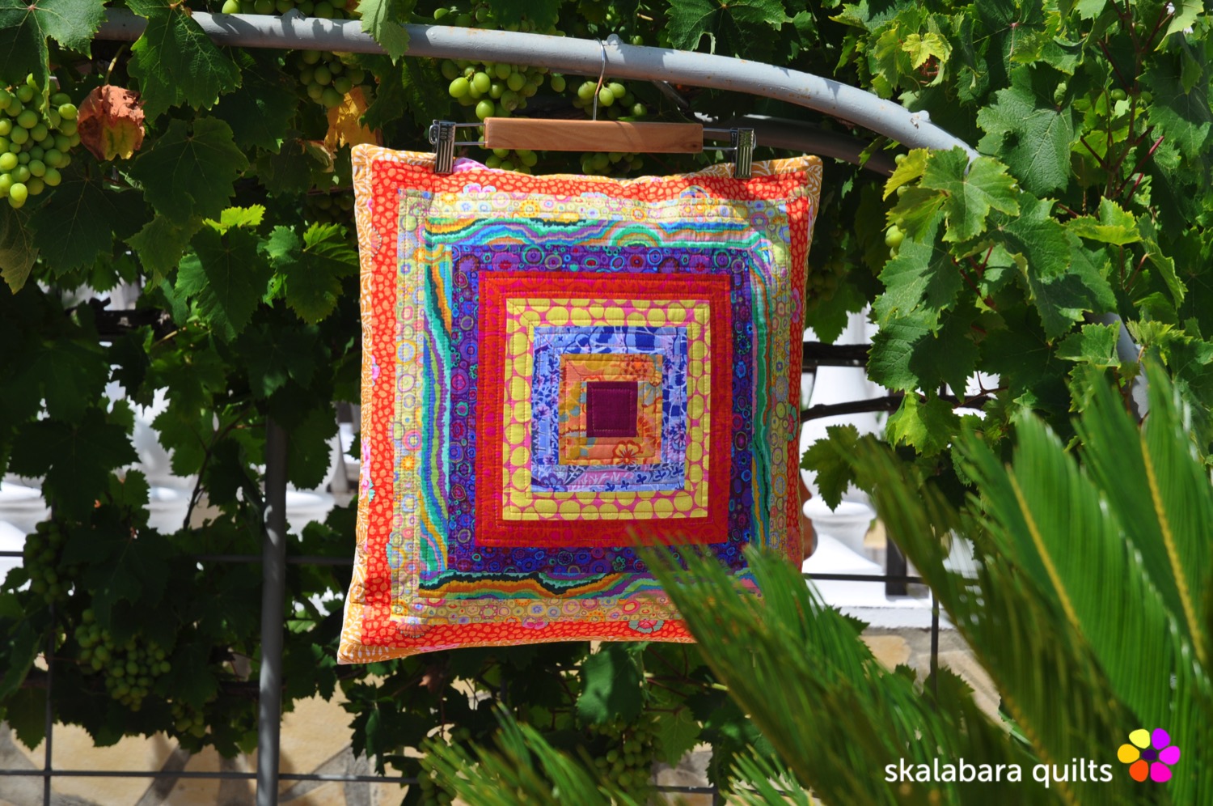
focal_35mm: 128
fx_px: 4290
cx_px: 606
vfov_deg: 10.7
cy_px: 403
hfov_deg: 16.1
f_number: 9
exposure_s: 1/320
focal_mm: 85
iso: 200
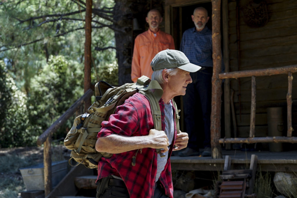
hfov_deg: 26.6
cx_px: 148
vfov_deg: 18.0
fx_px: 627
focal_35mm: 76
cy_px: 99
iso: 400
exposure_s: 1/500
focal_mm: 76
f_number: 5.6
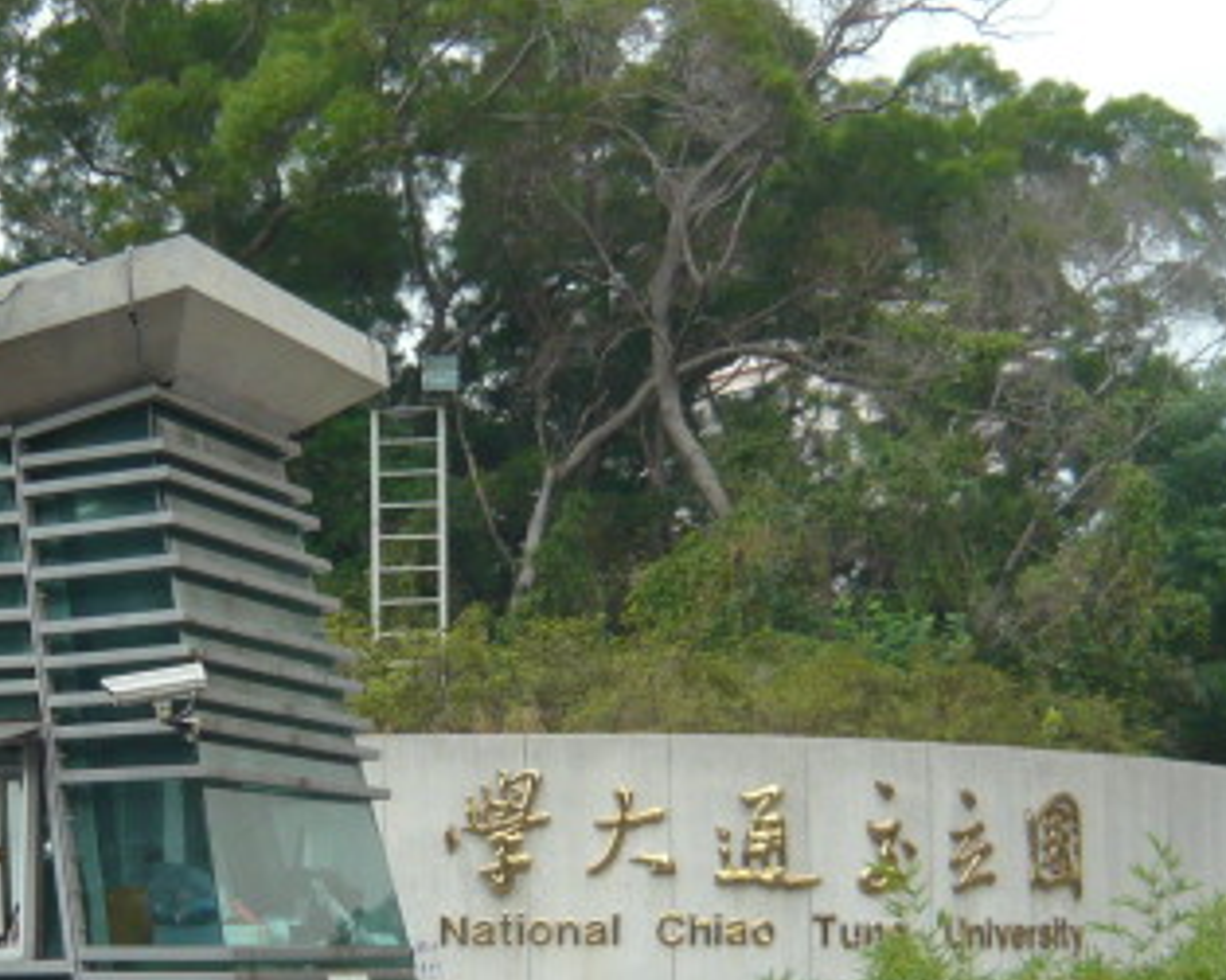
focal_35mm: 73
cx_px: 500
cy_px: 720
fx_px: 2648
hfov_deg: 26.0
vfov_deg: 20.8
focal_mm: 4.9
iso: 100
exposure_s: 1/250
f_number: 2.9
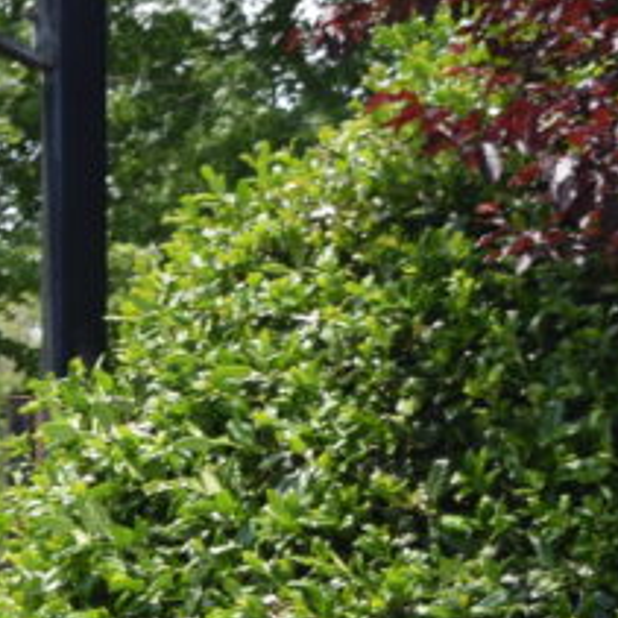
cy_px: 290
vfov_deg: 10.0
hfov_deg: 9.1
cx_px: -835
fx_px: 3518
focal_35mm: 174
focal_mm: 27
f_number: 8
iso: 400
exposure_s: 1/250
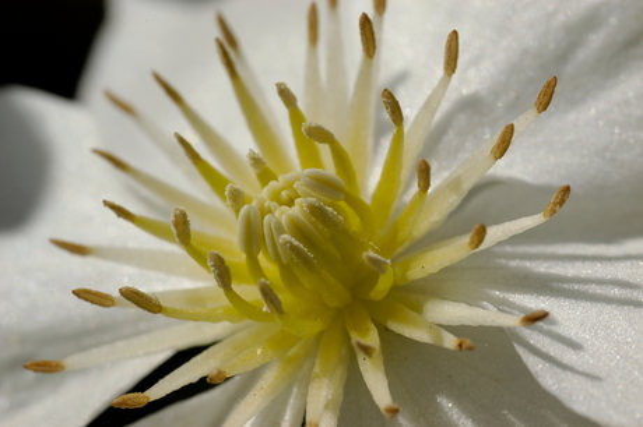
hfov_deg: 13.0
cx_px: 322
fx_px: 2811
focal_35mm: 158
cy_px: 214
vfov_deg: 8.7
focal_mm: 105
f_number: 16
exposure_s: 1/250
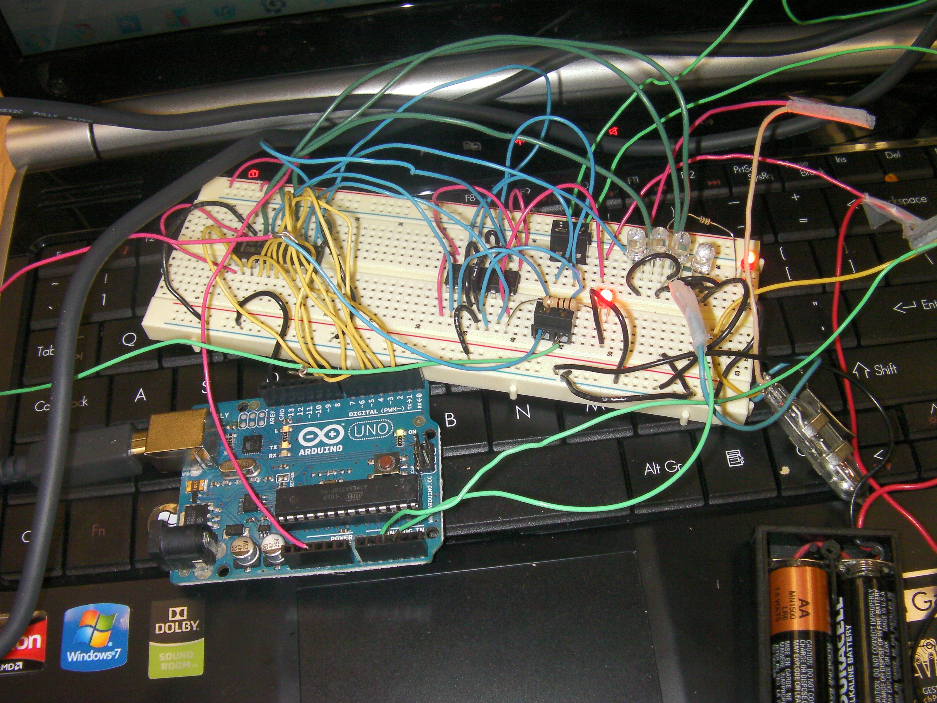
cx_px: 468
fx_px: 1029
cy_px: 352
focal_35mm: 38
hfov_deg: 49.0
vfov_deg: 37.7
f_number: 5.6
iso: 200
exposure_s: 1/30
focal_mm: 6.8
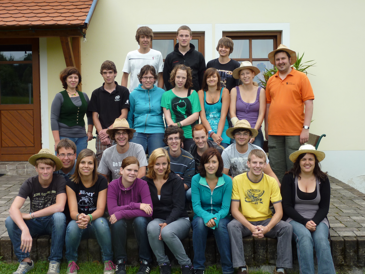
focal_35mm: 48
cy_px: 137
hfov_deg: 39.7
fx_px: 506
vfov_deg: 30.3
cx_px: 182
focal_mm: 7.9
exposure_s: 1/80
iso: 80
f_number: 3.8
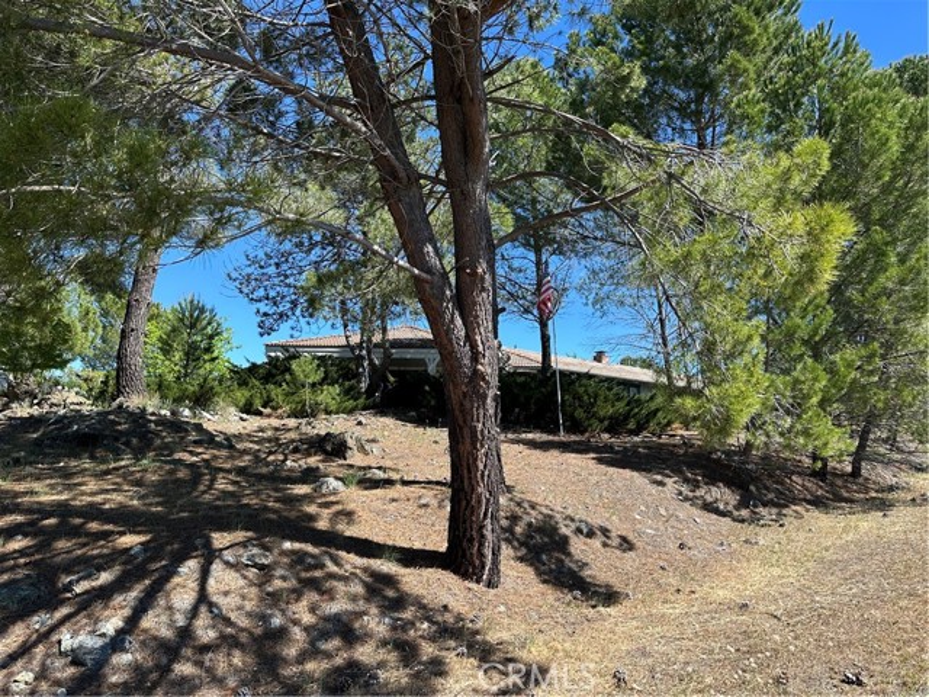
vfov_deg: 56.8
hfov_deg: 71.6
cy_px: 348
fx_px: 644
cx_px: 464
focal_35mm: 24
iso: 80
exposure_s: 1/1751
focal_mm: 6.86
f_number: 1.78
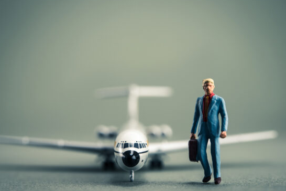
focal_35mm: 66
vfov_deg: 20.6
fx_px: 524
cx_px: 133
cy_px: 98
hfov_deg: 30.5
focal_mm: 60
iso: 100
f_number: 16
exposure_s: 1/125
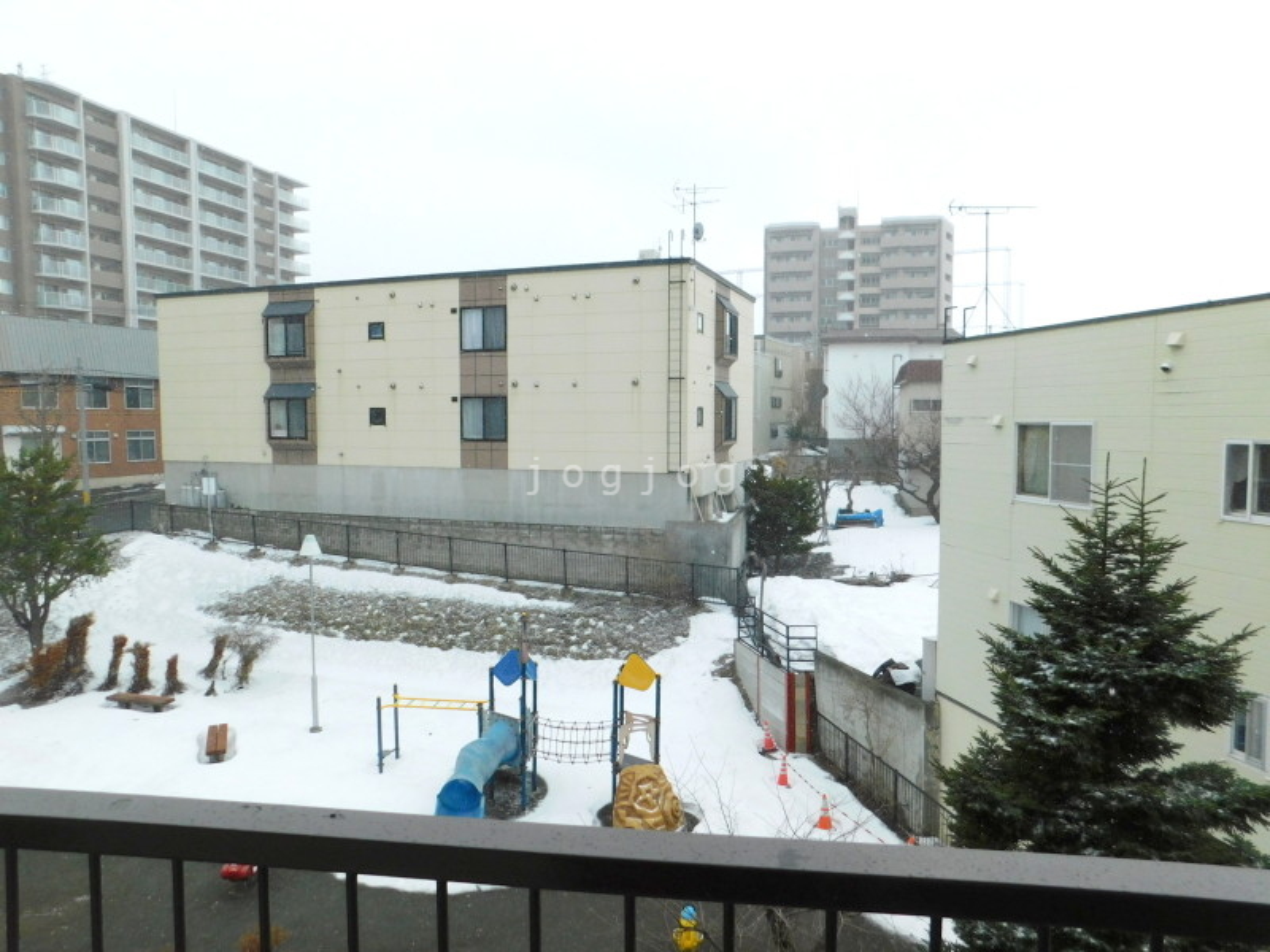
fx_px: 844
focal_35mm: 23
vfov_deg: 58.9
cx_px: 635
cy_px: 476
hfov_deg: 73.9
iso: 125
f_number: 3
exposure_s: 1/1250
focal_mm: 4
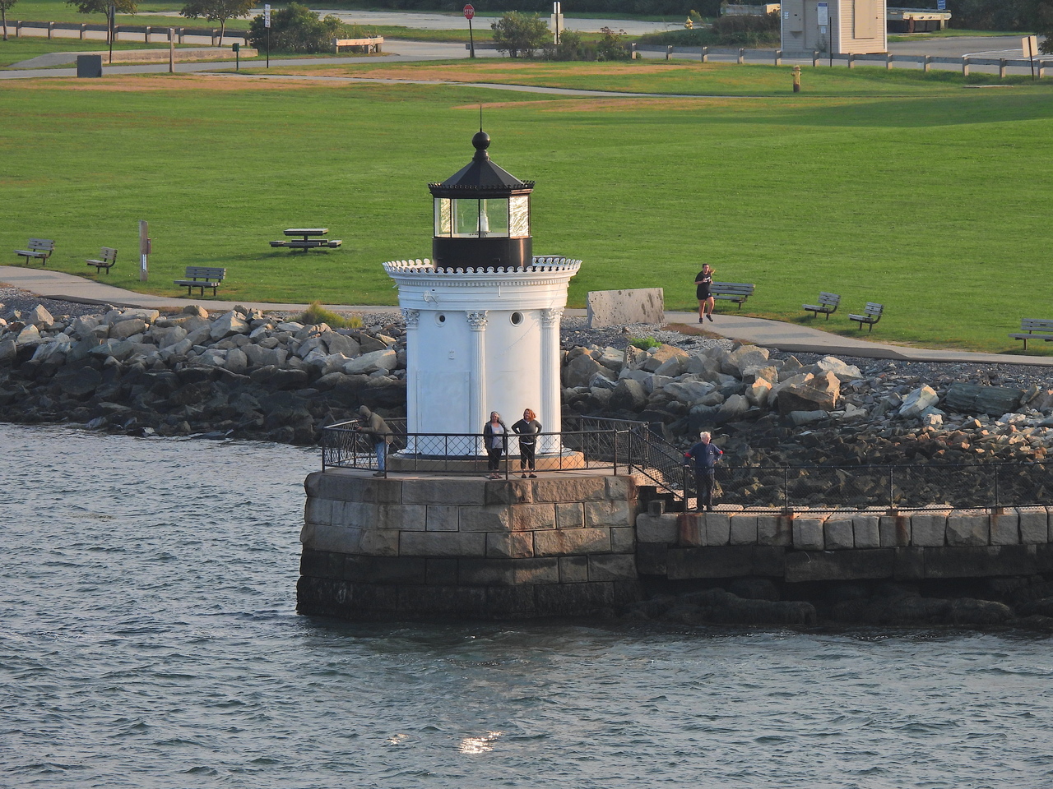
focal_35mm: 500
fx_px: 15210
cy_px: 394
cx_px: 526
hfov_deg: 4.0
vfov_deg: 3.0
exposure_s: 1/400
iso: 100
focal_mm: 89.2
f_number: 5
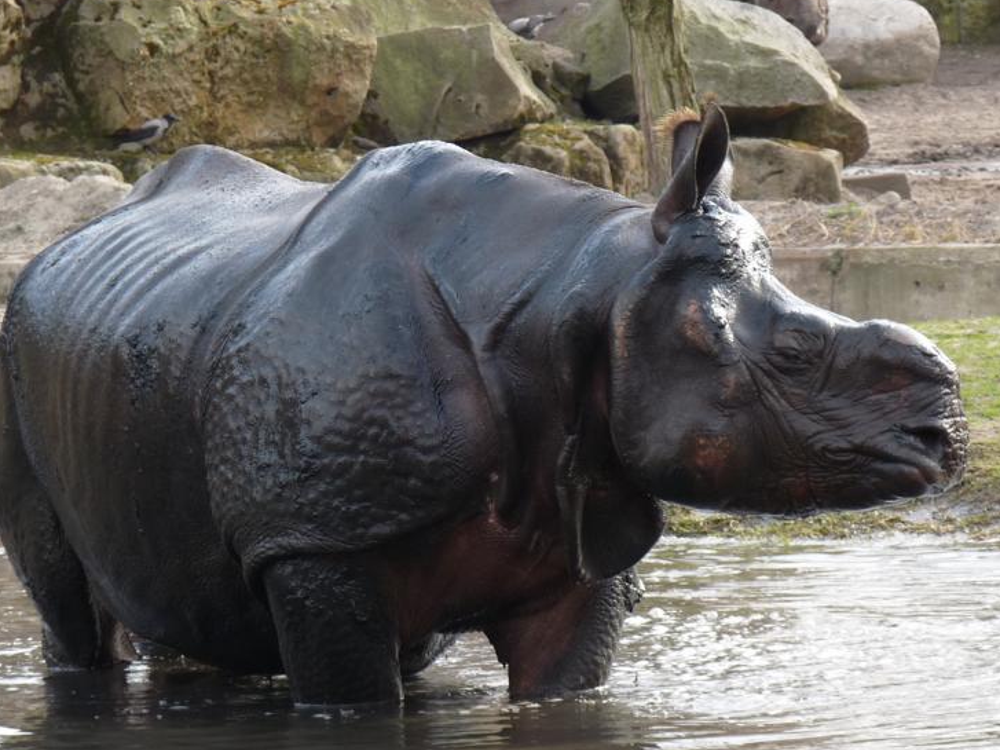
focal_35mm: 349
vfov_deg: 4.3
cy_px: 395
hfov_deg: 5.7
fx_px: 10080
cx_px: 476
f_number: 4
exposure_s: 1/125
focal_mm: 39.9
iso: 100
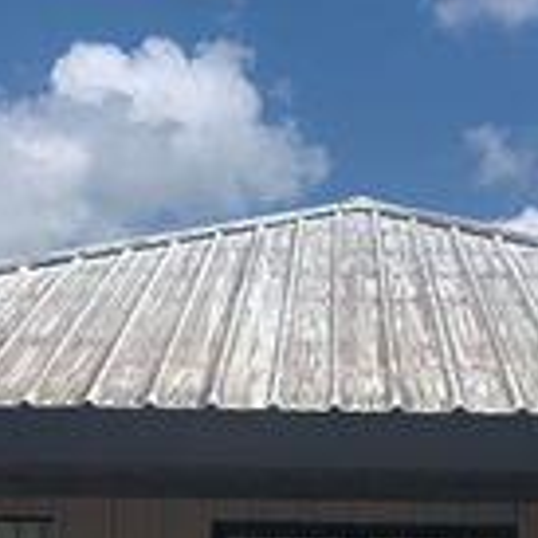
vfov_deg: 20.0
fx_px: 1477
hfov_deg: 20.6
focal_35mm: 84
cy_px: 544
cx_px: 330
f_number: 1.8
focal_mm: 4.25
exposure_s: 1/3289
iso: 25
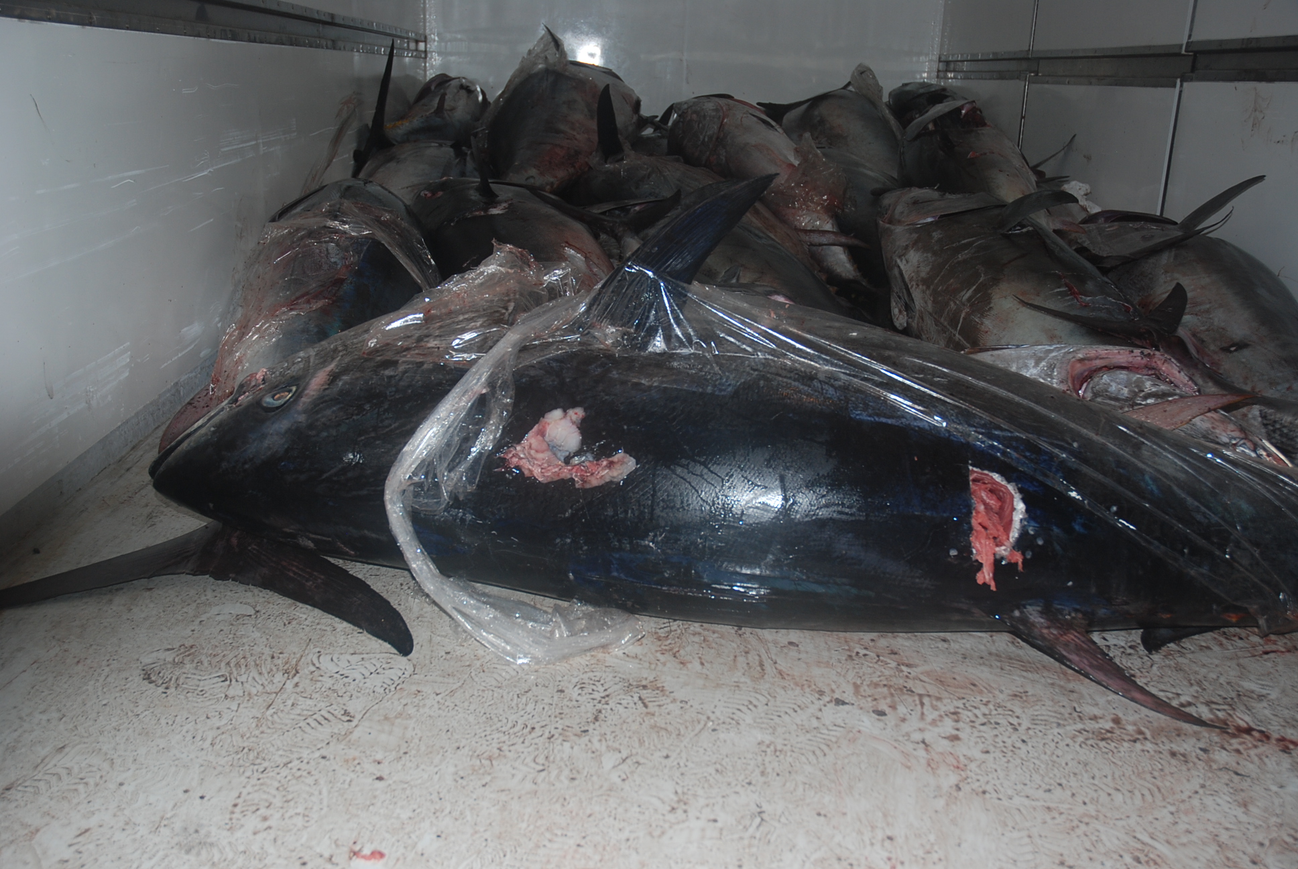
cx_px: 649
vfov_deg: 40.1
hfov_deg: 57.2
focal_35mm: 33
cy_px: 434
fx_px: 1191
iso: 200
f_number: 3.8
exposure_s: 1/60
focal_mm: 22
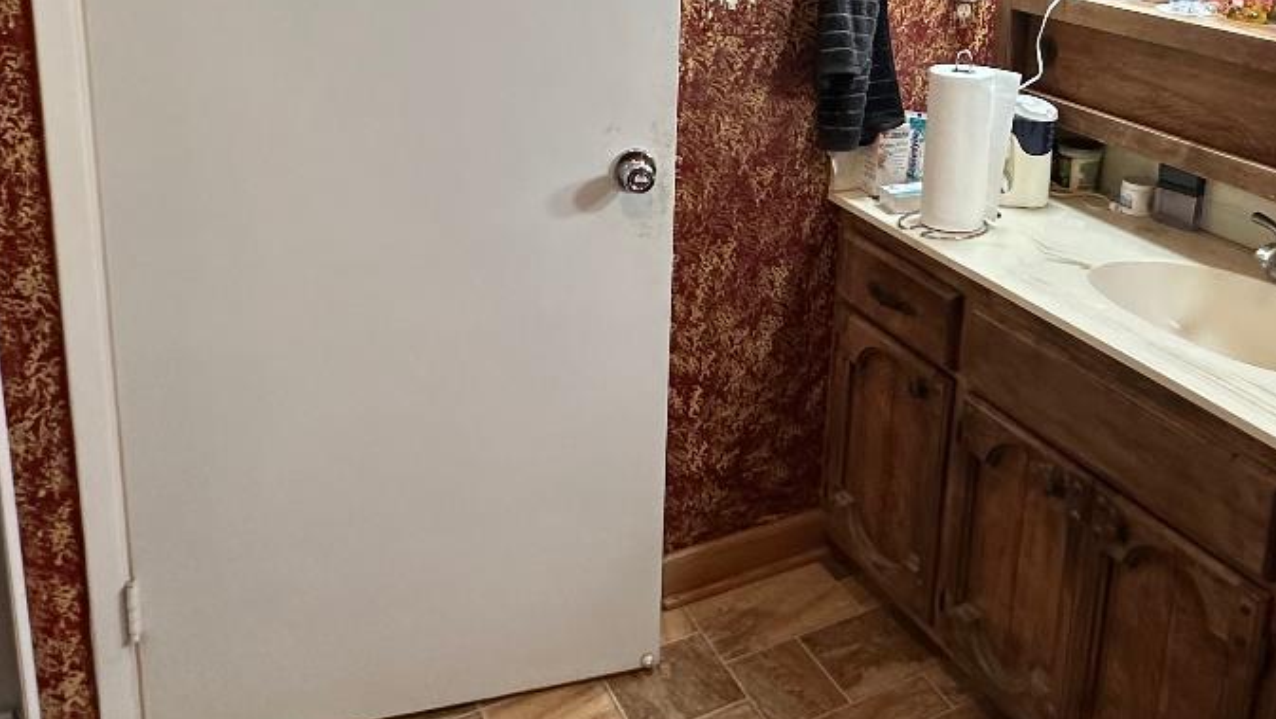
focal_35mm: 34
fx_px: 1151
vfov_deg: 33.3
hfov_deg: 55.8
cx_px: 921
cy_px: 107
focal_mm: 2.22
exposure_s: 1/60
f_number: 2.2
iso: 320
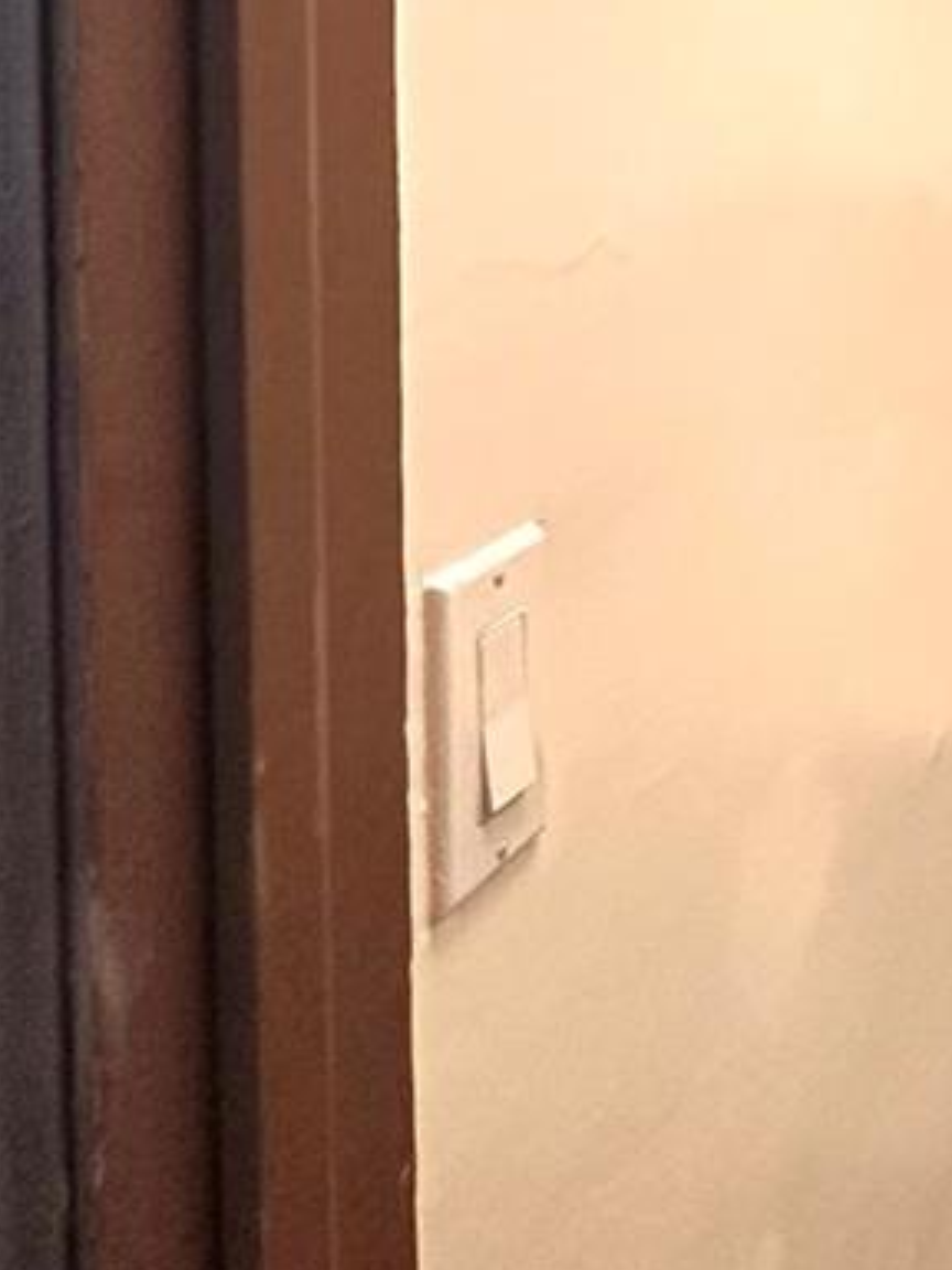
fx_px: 2053
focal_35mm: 56
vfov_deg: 31.0
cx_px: 1613
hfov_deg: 20.3
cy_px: -89
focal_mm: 2.22
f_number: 2.2
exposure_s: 1/60
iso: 250
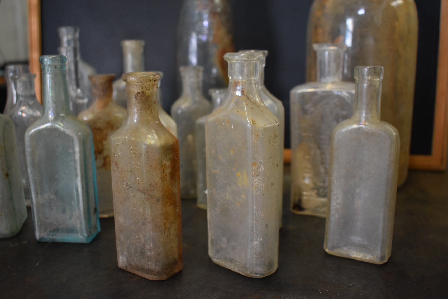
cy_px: 150
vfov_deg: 36.9
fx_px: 448
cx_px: 224
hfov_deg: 53.1
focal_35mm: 36
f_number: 4
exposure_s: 1/125
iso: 1250
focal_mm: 24
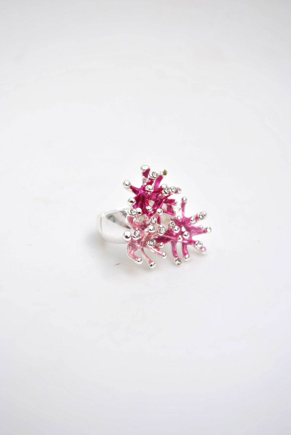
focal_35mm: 48
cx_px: 146
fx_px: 580
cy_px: 218
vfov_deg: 41.1
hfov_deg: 28.2
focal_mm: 32
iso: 100
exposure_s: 1/640
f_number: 4.8
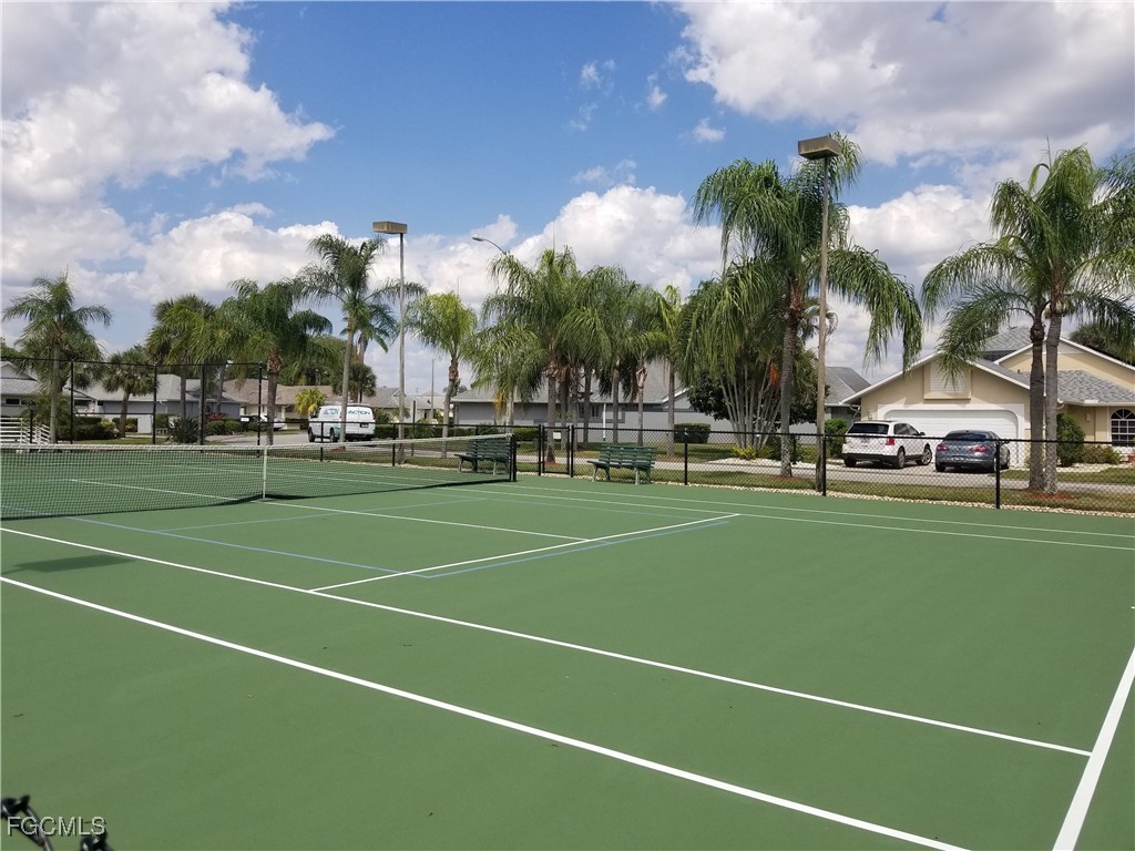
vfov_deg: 53.1
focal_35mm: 26
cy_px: 426
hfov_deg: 67.3
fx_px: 852
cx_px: 568
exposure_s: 1/3616
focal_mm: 4.25
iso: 50
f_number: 1.7
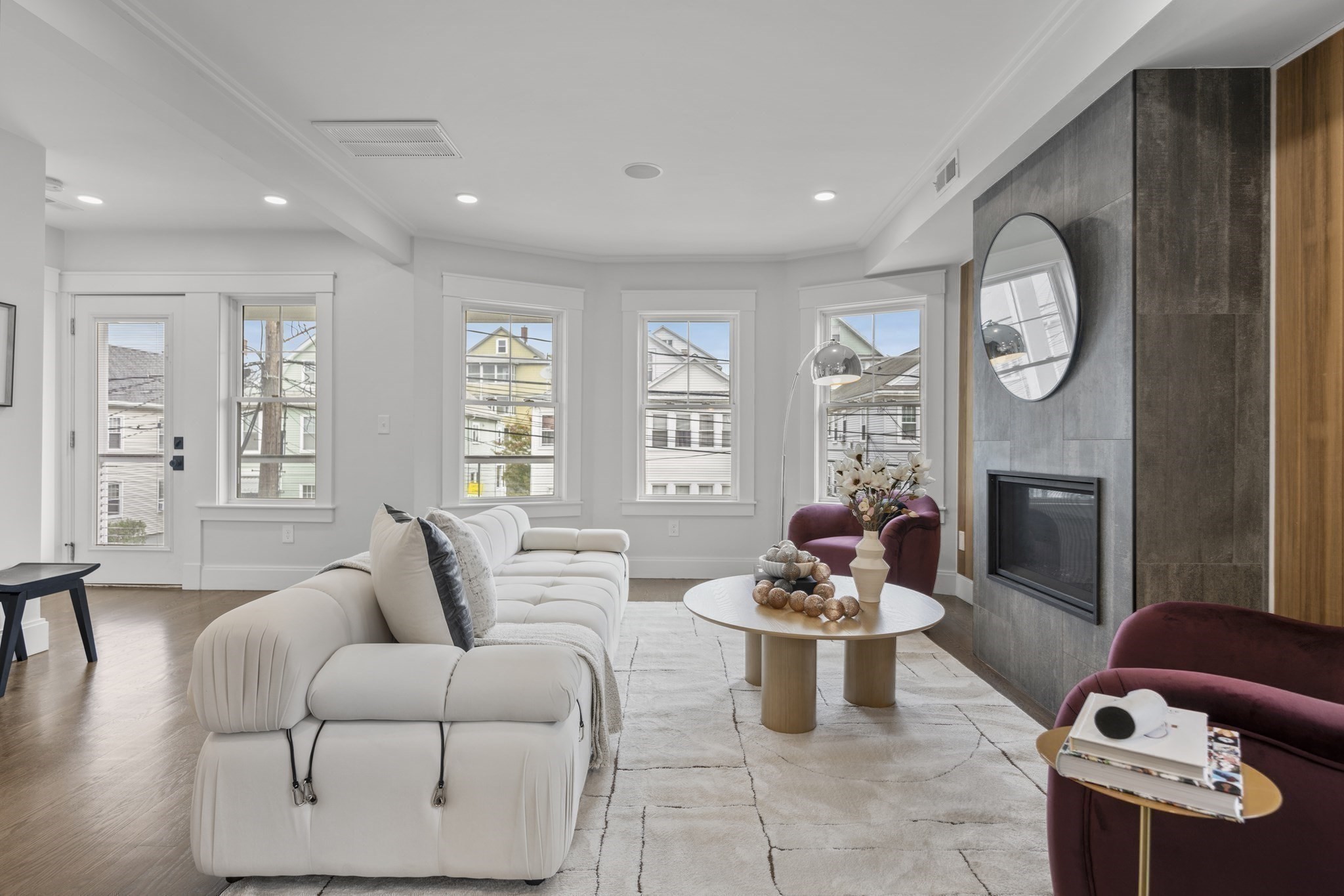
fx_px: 653
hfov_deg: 91.6
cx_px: 672
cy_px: 448
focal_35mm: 18
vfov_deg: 68.9
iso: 100
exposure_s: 1/40
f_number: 5.6
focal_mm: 17.5
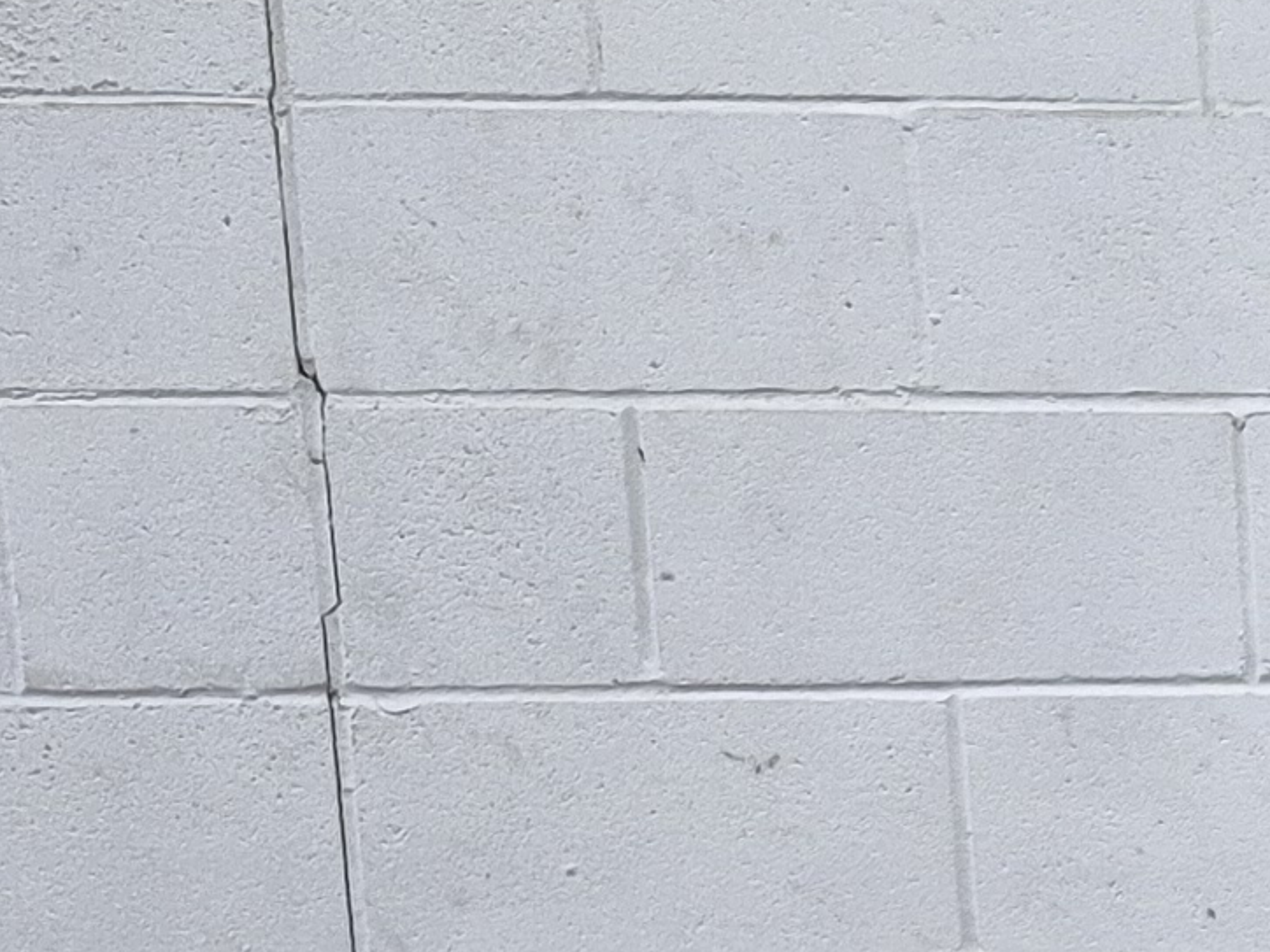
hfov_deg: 13.3
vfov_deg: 11.3
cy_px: 1343
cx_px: 2566
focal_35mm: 127
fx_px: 4659
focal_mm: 5.4
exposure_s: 1/120
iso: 250
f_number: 1.8
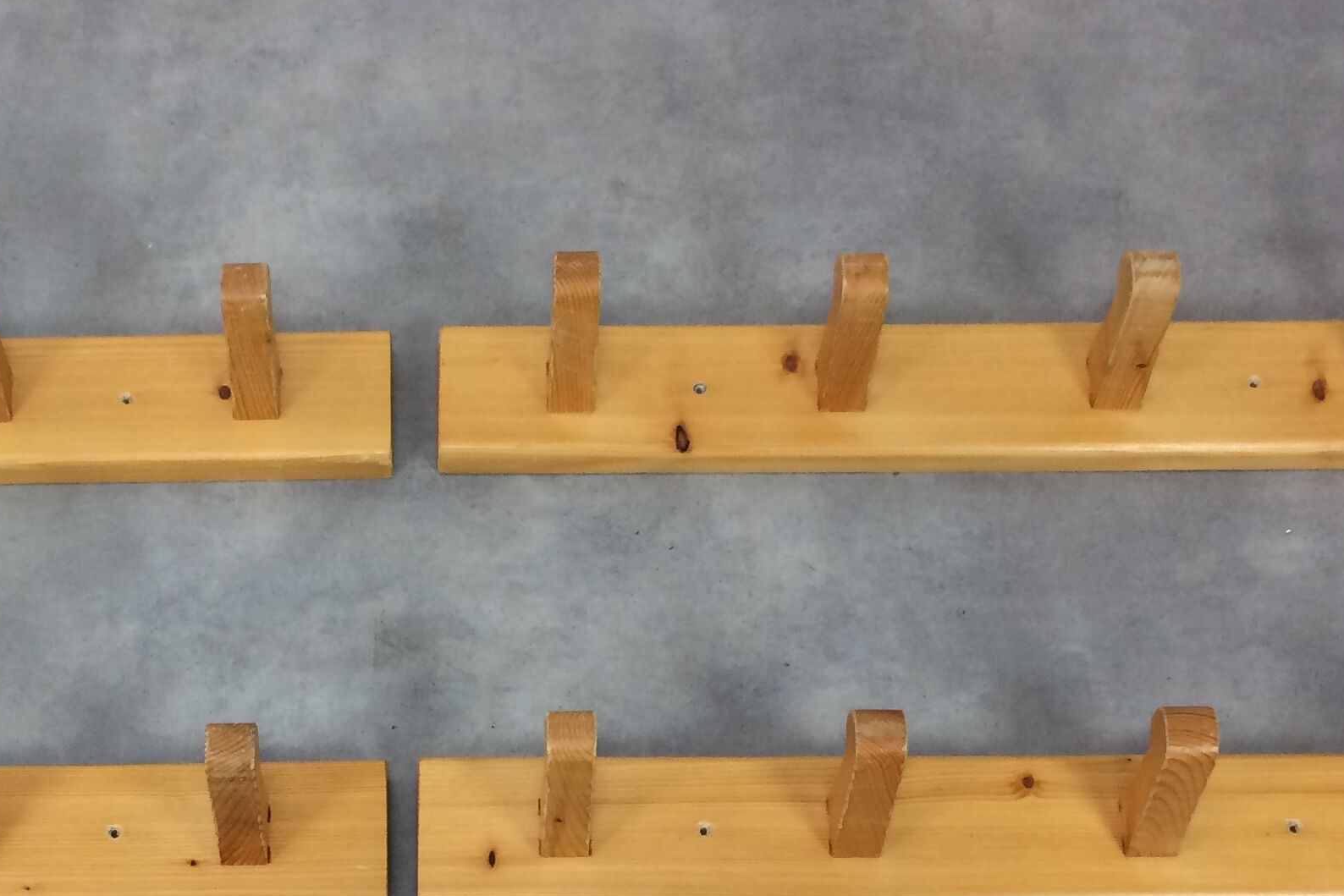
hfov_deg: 32.0
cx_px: 408
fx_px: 2315
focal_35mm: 62
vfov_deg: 21.0
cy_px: 932
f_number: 2.2
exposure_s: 1/33
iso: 50
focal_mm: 4.15
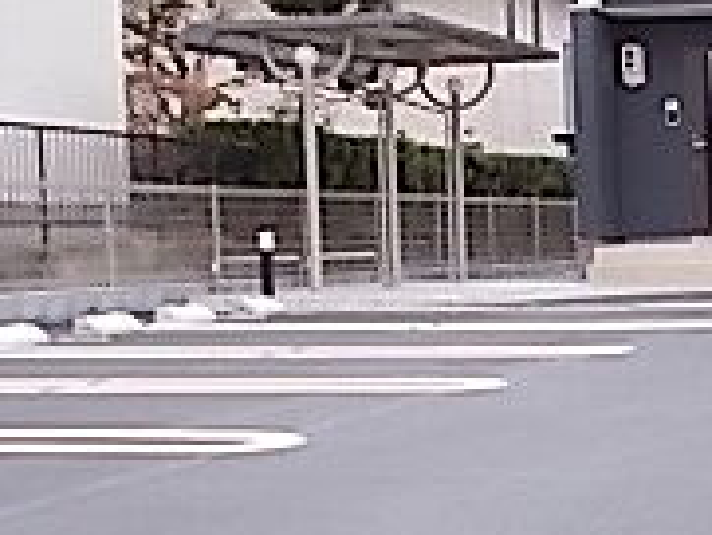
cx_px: 968
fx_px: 2470
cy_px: 405
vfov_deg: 12.3
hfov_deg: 15.5
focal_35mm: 120
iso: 80
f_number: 3.6
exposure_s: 1/125
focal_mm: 6
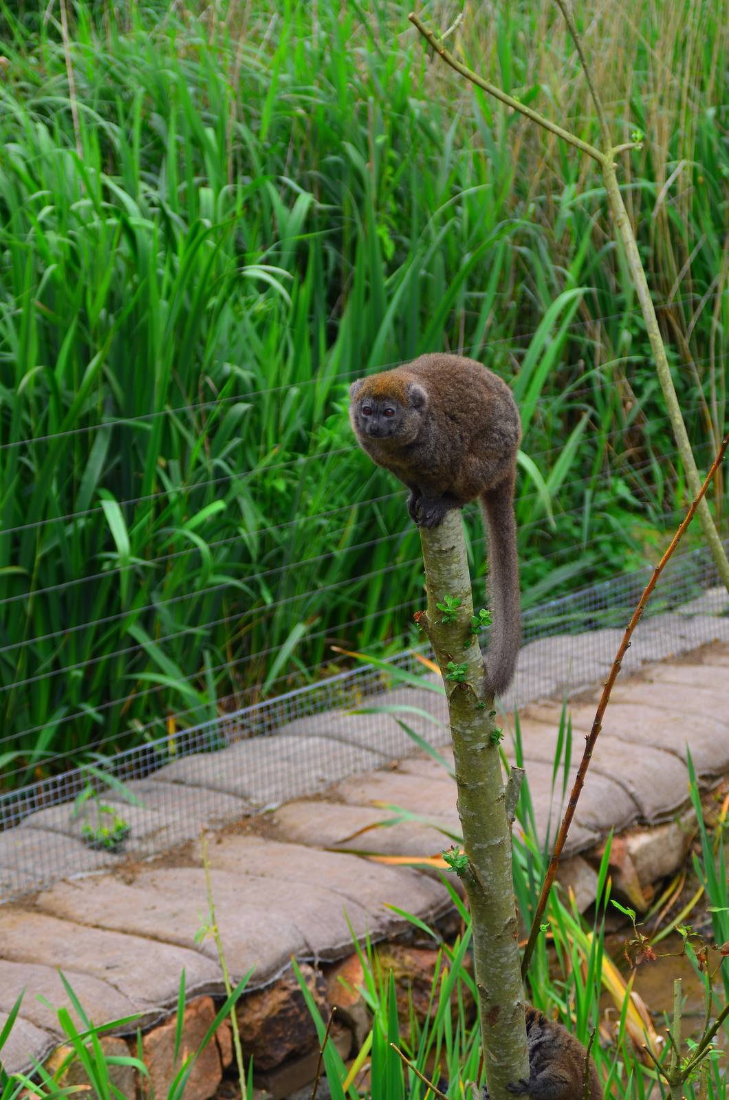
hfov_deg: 13.0
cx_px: 364
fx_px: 3203
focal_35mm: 105
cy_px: 550
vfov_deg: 19.5
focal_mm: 70
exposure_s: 1/160
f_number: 4.5
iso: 100
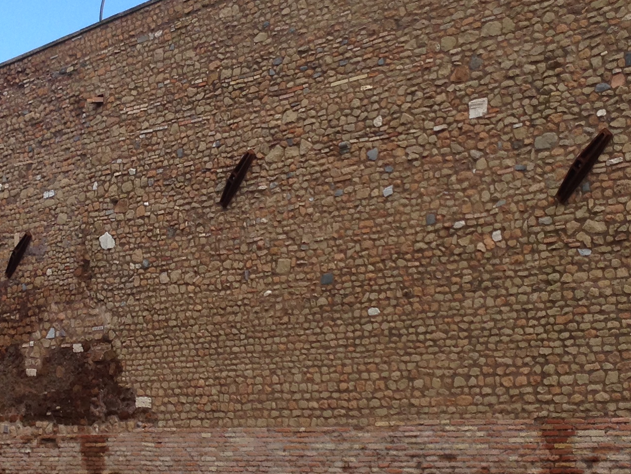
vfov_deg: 17.6
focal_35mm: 84
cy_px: 196
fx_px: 1531
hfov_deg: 23.1
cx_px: 185
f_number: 2.4
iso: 50
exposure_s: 1/874
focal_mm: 4.12
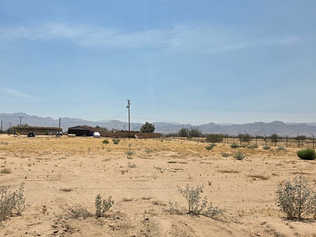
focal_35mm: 35
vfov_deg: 40.7
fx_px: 320
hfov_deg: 52.0
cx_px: 117
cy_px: 125
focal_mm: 6.3
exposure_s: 1/7944
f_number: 1.7
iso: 50
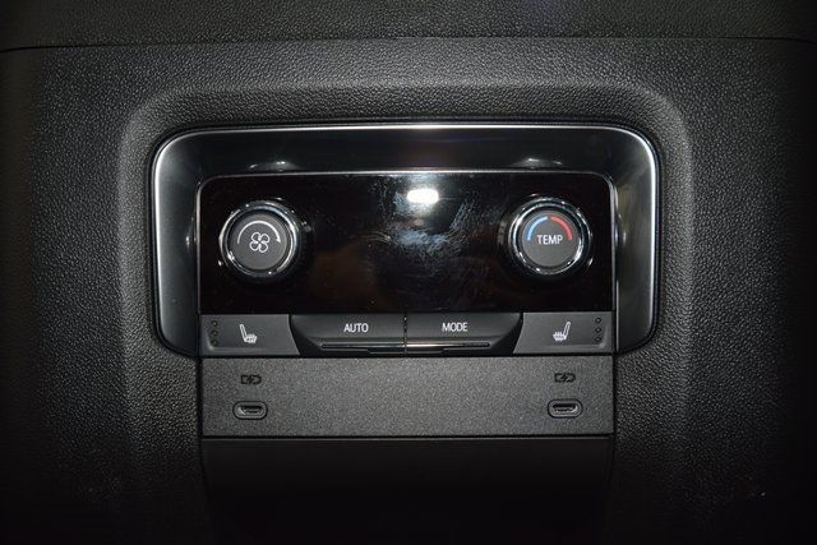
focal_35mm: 46
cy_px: 272
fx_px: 1055
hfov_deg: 42.3
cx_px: 408
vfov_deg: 29.0
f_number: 4
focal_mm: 31
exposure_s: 1/20
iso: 500
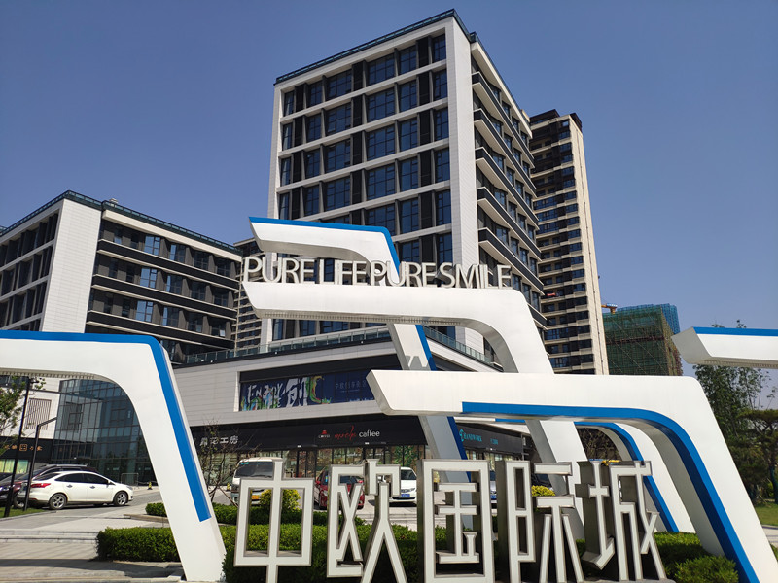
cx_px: 389
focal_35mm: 21
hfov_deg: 79.0
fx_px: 472
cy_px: 292
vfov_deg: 63.4
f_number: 1.8
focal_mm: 4.22
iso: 100
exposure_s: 1/3430
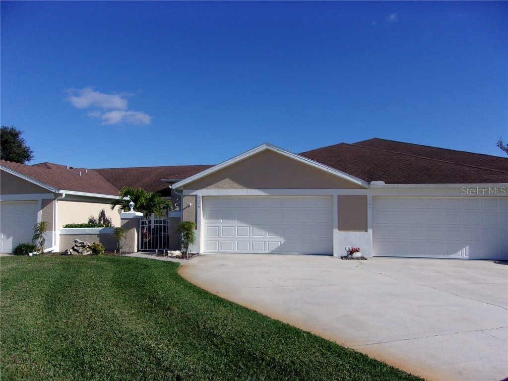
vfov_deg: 51.4
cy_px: 190
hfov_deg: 65.3
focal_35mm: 27
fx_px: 396
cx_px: 254
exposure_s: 1/150
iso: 80
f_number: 10.4
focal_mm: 4.9
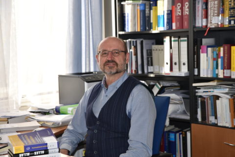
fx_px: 457
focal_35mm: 70
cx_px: 118
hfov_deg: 28.8
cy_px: 78
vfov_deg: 19.5
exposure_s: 1/125
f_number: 5.6
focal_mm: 70
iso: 320
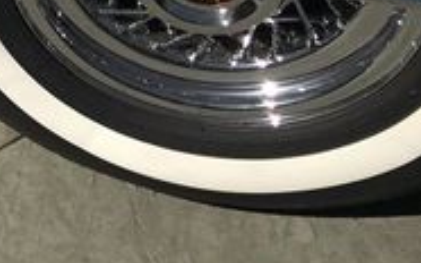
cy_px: -220
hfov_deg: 17.4
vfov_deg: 11.8
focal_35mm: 102
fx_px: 1170
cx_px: -287
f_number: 1.8
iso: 25
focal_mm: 3.99
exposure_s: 1/6410
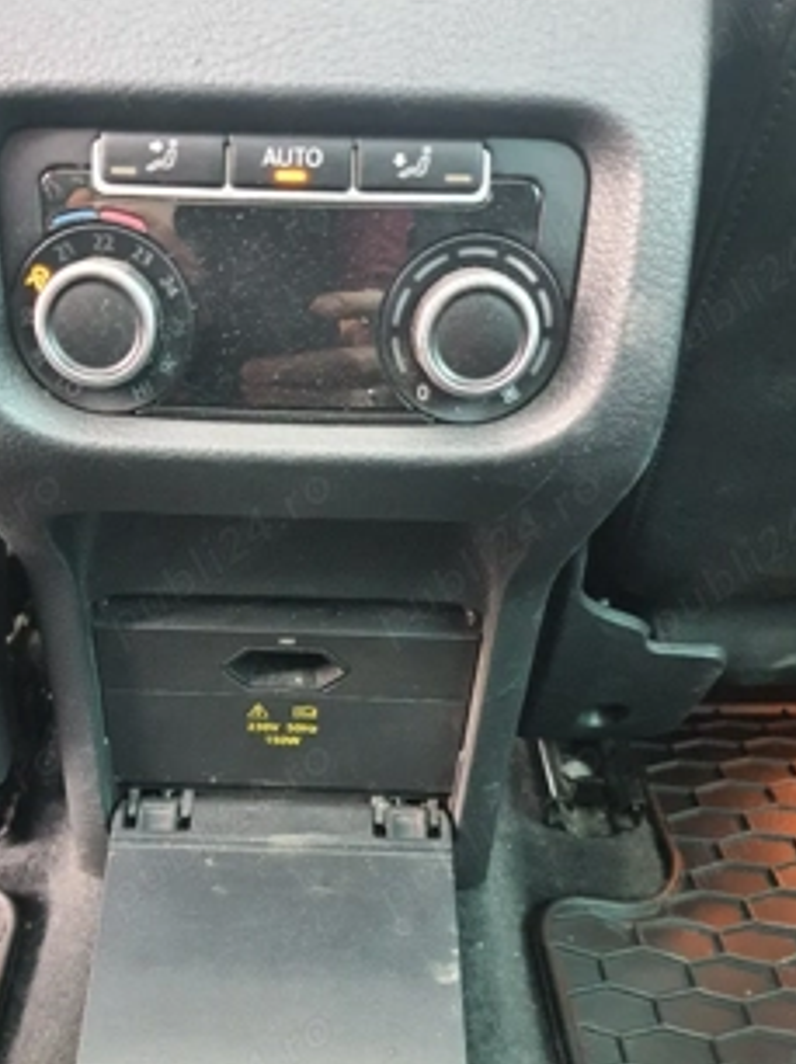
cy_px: 598
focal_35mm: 34
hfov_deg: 41.4
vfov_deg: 53.8
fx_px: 1044
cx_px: 289
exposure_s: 1/50
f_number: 1.7
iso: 640
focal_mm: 4.32
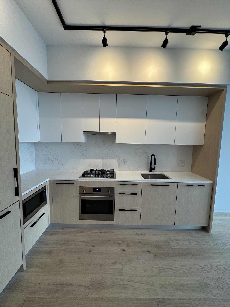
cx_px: 115
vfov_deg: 102.1
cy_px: 154
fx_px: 124
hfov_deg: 85.7
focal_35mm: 14
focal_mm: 2.22
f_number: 2.2
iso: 125
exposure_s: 1/120
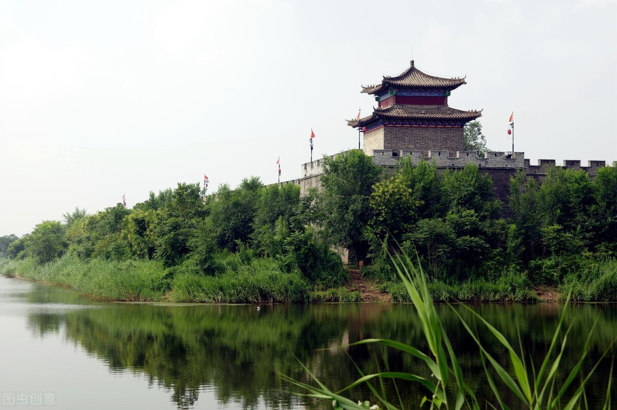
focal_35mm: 75
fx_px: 1284
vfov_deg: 18.2
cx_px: 308
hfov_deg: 27.0
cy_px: 205
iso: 100
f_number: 8
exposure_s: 1/100
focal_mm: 50
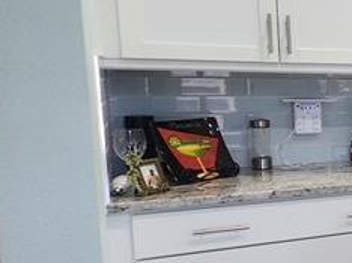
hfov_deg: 18.3
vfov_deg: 25.6
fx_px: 579
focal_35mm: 57
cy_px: 143
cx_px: 734
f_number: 2.2
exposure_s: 1/60
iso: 125
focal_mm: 2.2
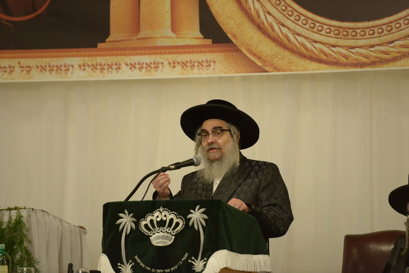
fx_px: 2272
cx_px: 204
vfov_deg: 6.9
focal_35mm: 200
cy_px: 136
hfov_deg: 10.3
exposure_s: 1/125
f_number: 2.8
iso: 1600
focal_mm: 200
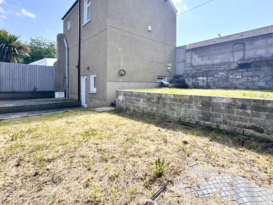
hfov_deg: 86.8
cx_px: 162
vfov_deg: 71.1
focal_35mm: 18
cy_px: 85
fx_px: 142
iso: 40
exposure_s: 1/482
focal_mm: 2.22
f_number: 2.2
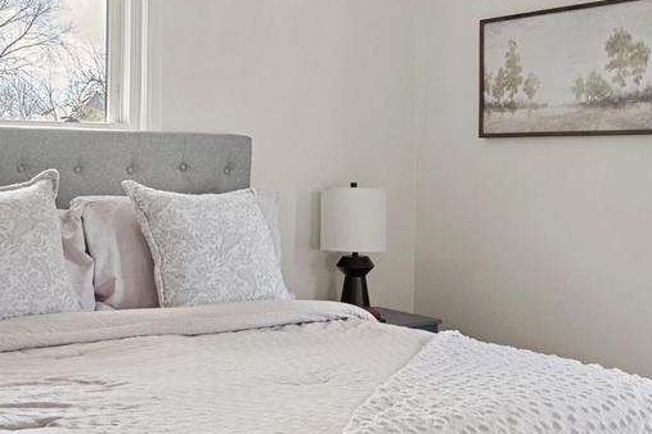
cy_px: 171
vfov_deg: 25.0
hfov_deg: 36.8
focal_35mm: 54
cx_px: 297
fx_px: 978
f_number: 8
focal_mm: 19
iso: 800
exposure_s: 1/13
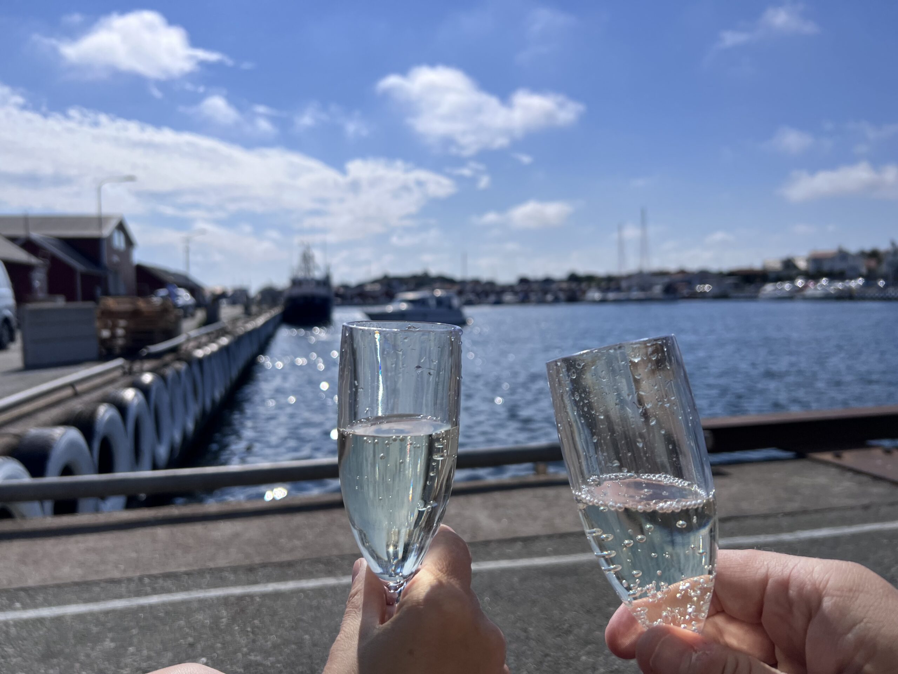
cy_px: 337
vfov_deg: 53.1
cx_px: 449
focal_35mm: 26
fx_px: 674
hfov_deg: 67.3
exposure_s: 1/14286
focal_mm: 5.7
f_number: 1.5
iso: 50
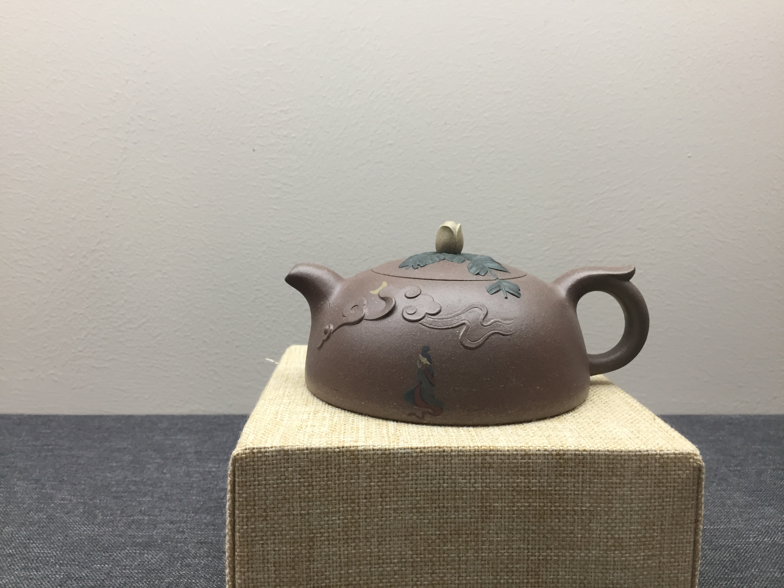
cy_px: 294
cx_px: 392
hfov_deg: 61.7
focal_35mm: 29
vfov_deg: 48.2
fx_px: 657
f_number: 2.2
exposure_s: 1/33
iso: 100
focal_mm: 4.15
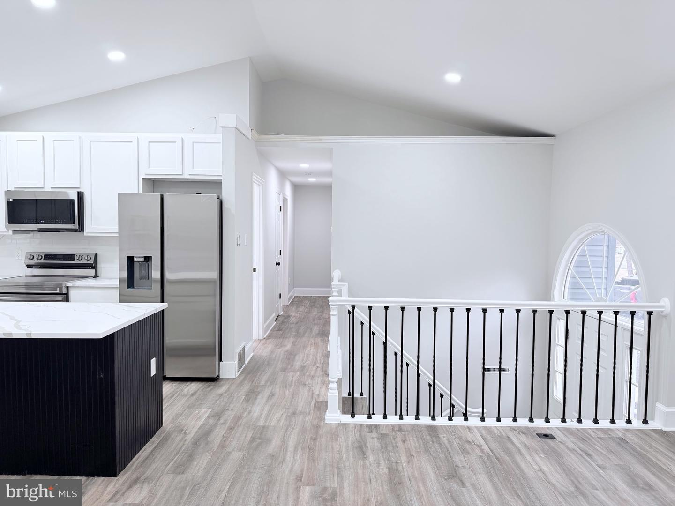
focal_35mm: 24
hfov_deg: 71.6
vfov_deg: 56.8
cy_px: 253
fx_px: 468
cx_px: 338
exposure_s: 1/120
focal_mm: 6.76
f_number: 1.78
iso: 160
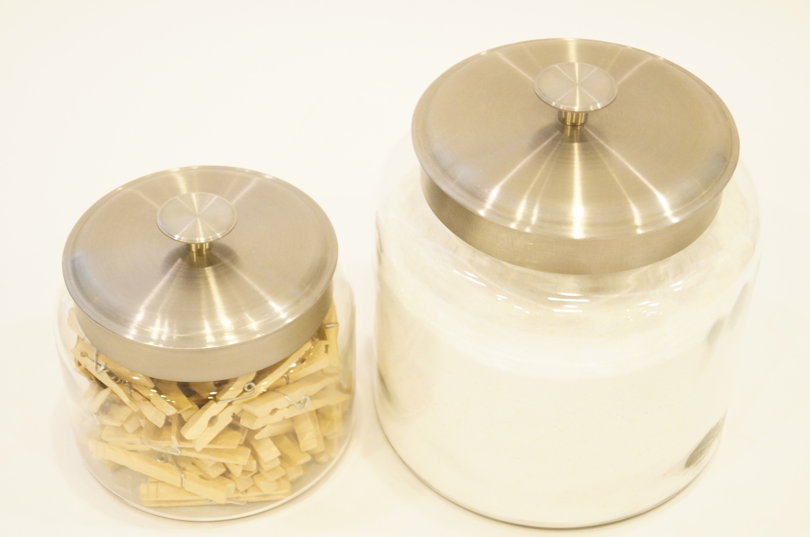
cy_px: 268
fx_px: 1516
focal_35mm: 68
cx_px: 405
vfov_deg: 20.1
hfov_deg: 29.9
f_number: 5.6
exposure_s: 1/40
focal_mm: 45
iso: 3200
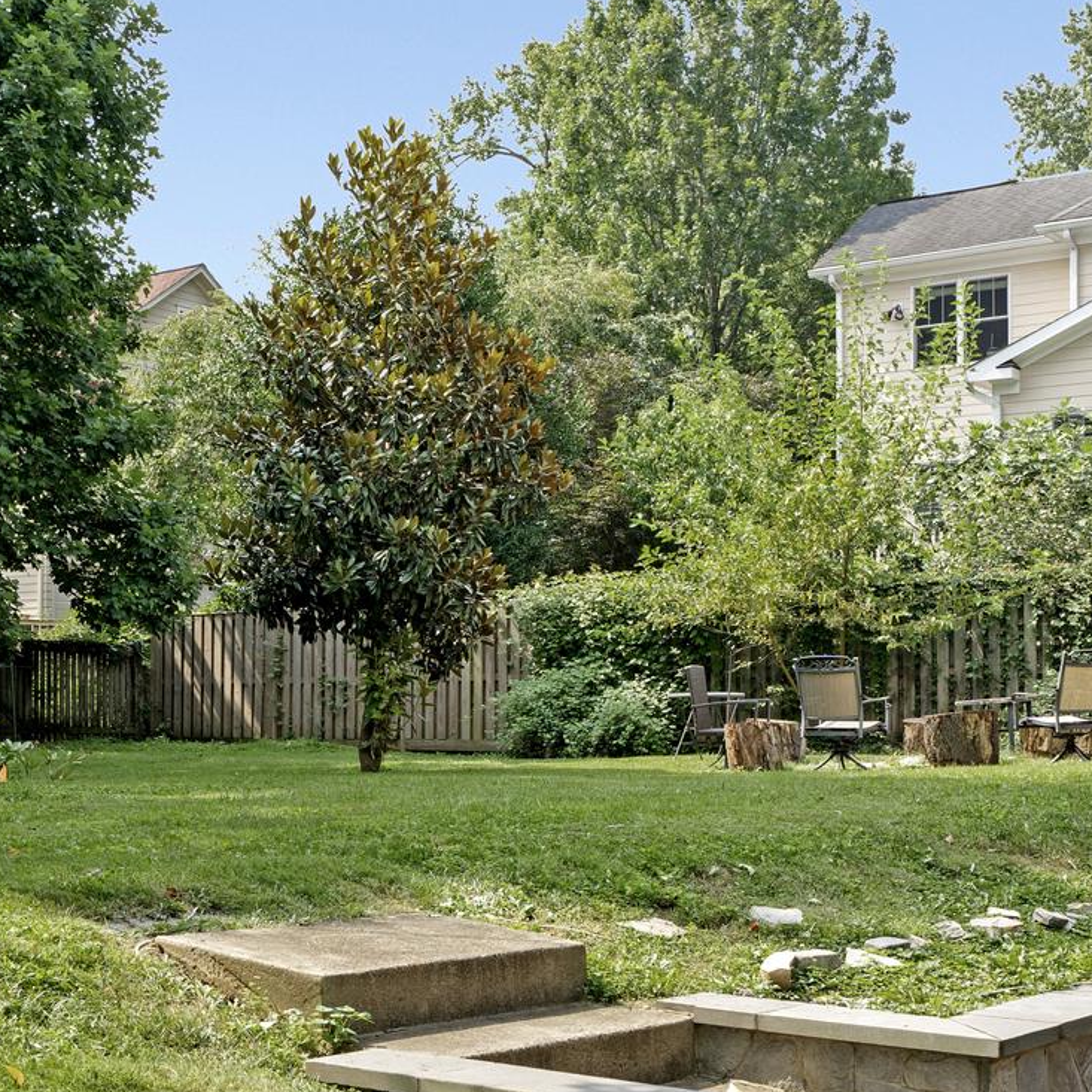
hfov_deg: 30.0
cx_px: 437
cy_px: 731
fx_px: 2034
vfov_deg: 29.8
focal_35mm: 57
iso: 100
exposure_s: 1/50
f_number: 8
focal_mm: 24
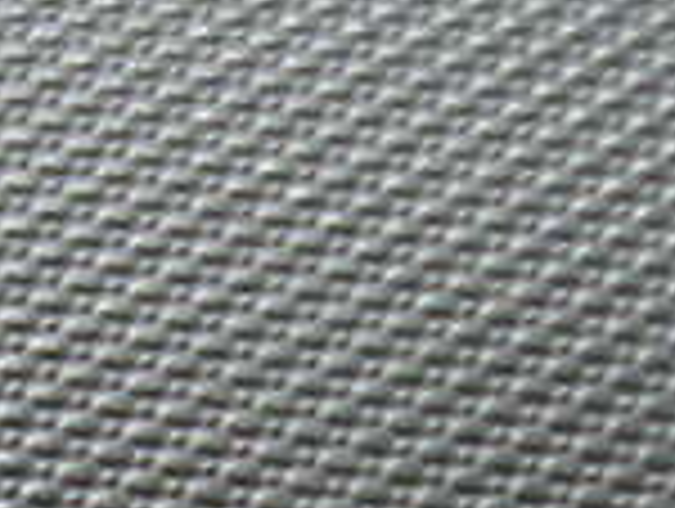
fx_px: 3594
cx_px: -1449
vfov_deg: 7.4
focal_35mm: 184
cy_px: 1362
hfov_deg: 8.6
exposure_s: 1/60
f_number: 2.8
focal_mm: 4.7
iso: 255
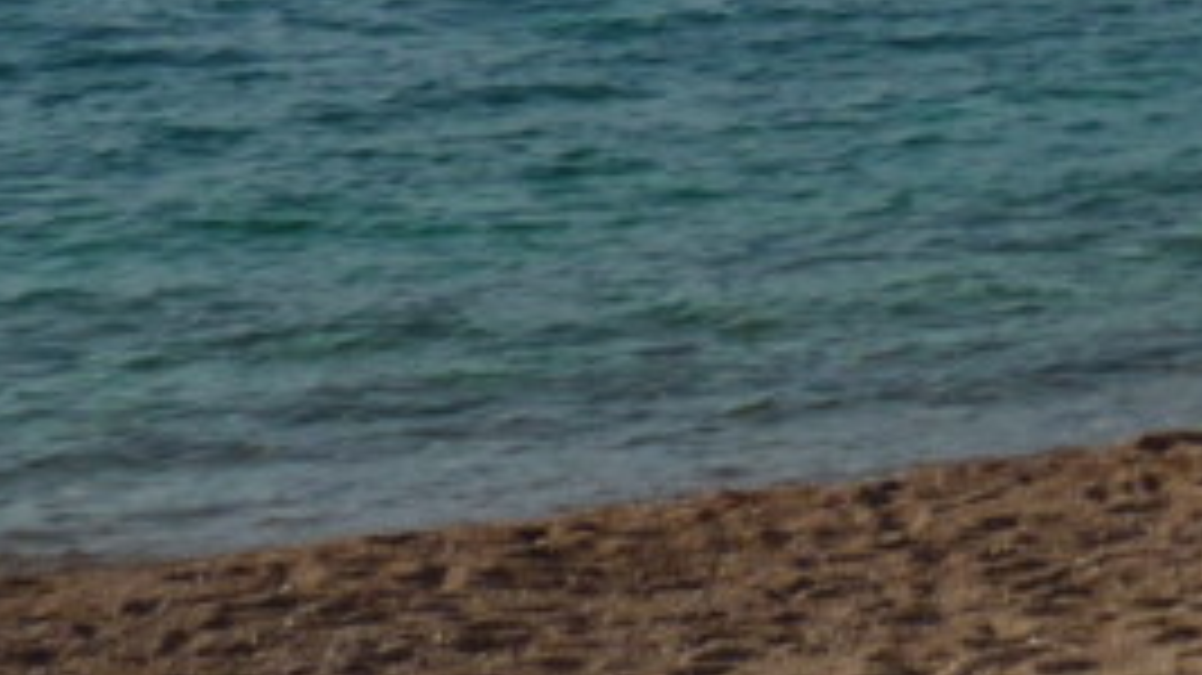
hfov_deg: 10.0
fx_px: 6659
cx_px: 1747
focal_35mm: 209
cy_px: -850
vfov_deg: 5.6
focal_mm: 7.1
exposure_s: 1/400
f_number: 5.6
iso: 80
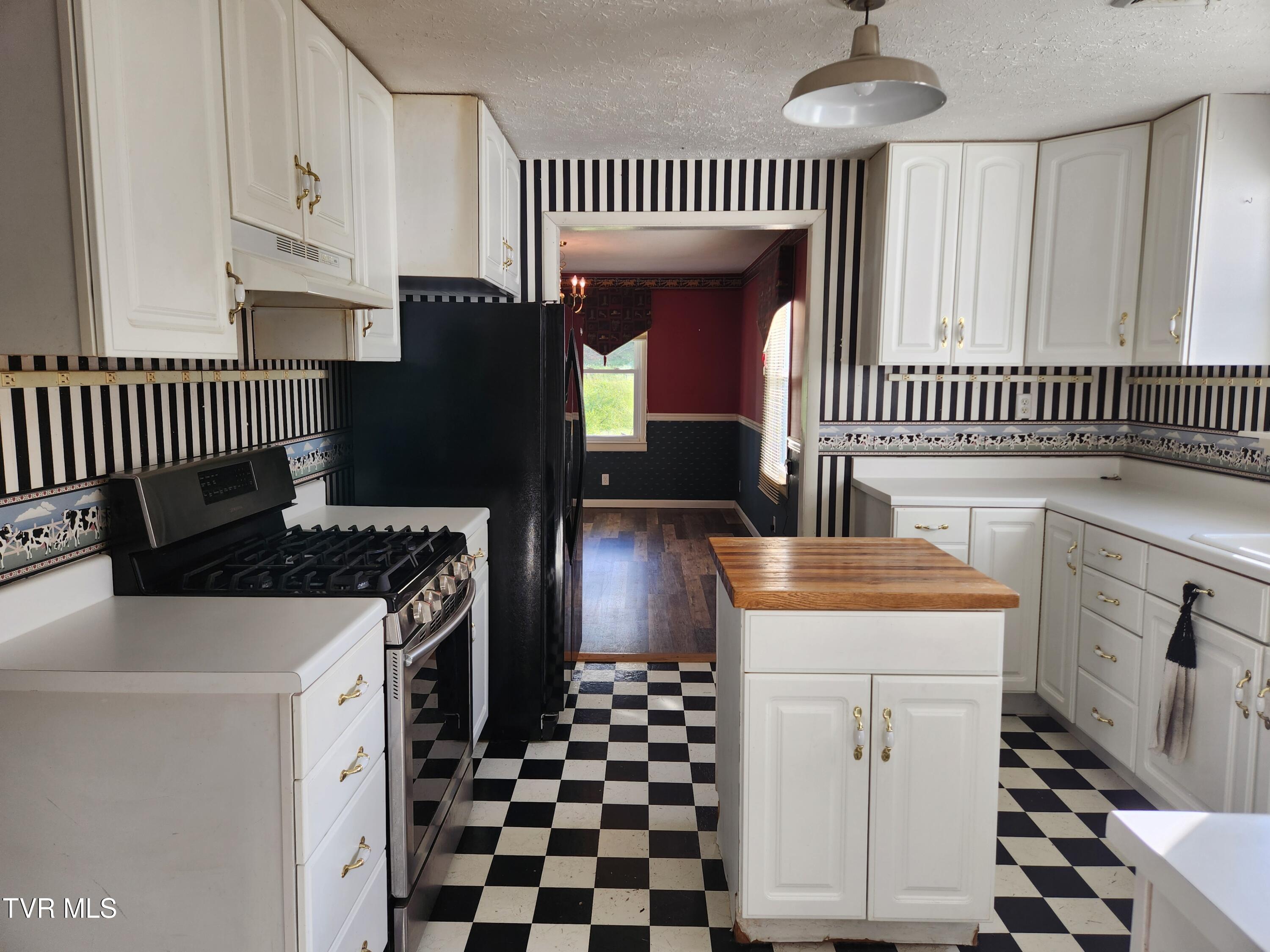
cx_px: 635
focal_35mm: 23
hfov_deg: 73.9
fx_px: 844
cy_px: 476
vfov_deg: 58.9
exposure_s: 1/180
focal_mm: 5.4
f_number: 1.8
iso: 40
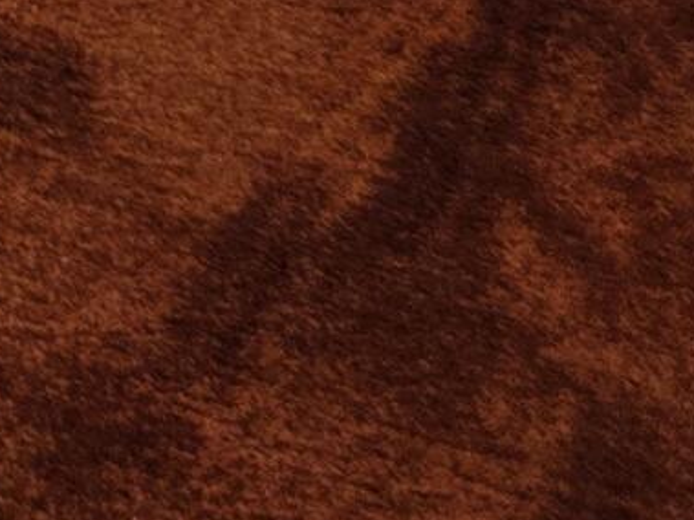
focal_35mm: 182
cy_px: -1316
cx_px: -1441
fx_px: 3648
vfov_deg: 6.9
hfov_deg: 8.8
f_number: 1.8
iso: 80
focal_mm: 5.4
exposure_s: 1/120
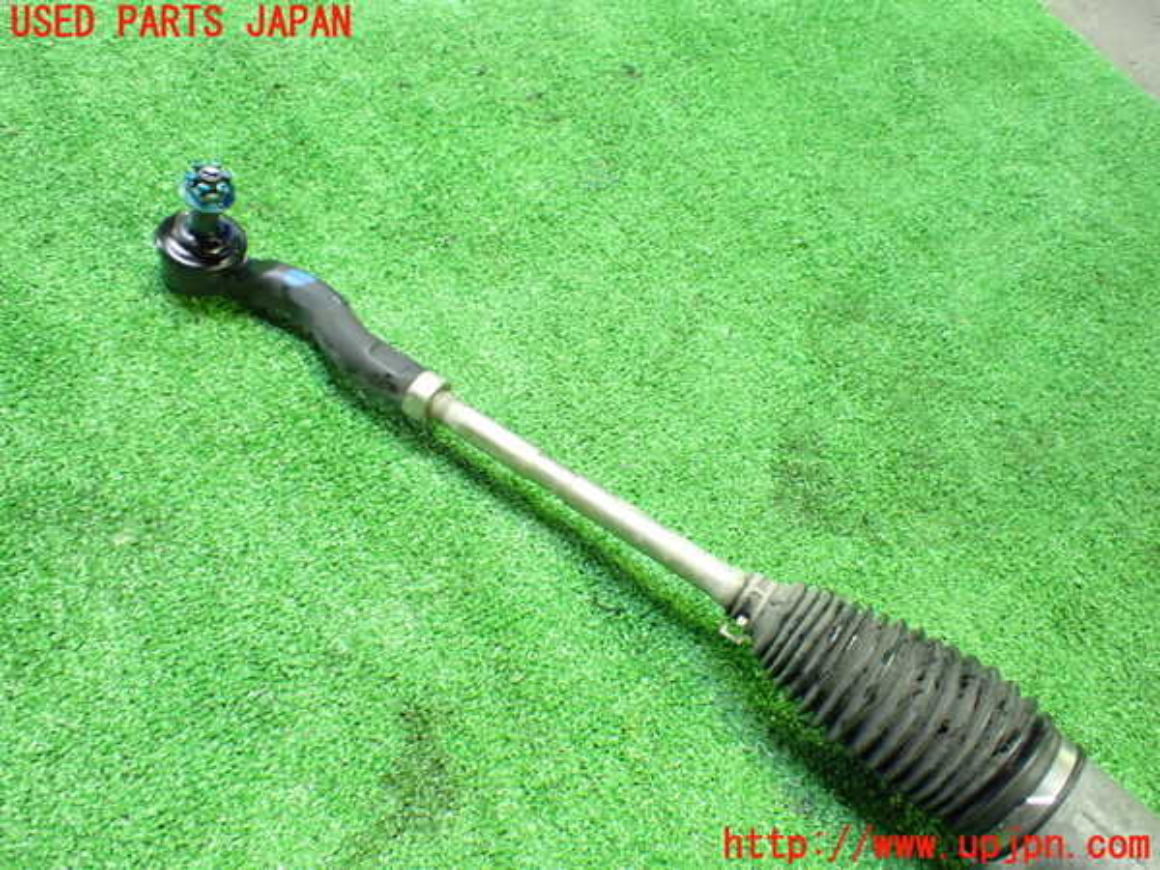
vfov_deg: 46.8
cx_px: 580
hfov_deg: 60.0
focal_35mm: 30
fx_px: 1005
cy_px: 435
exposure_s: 1/30
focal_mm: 5.4
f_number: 2.3
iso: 1000
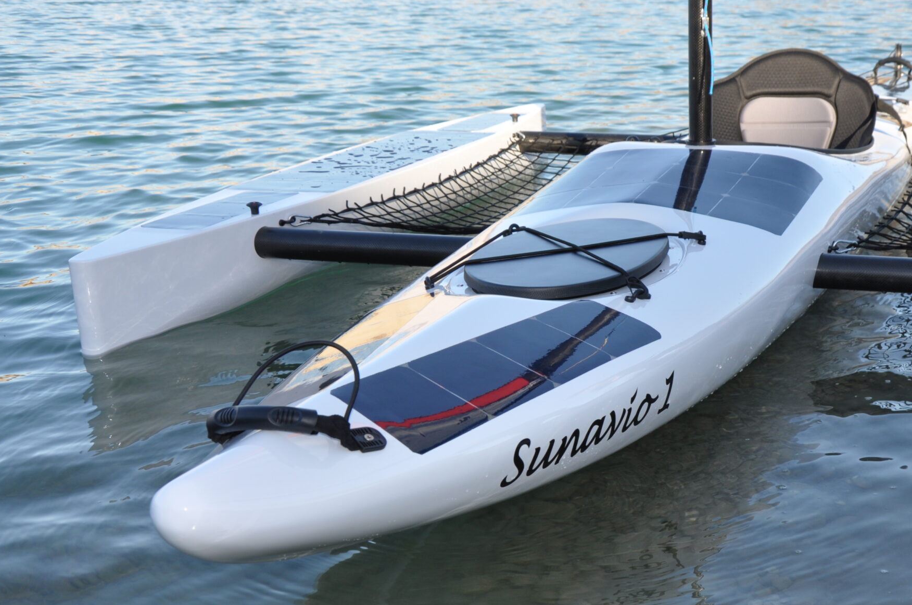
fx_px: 1442
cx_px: 646
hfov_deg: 34.6
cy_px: 406
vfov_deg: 23.6
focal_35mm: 57
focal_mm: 26
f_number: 7.1
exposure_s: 1/200
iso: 200
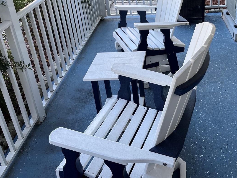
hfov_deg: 45.1
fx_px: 274
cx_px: 180
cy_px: 46
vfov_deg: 35.2
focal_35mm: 40
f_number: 1.6
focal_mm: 5.1
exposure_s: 1/122
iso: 32
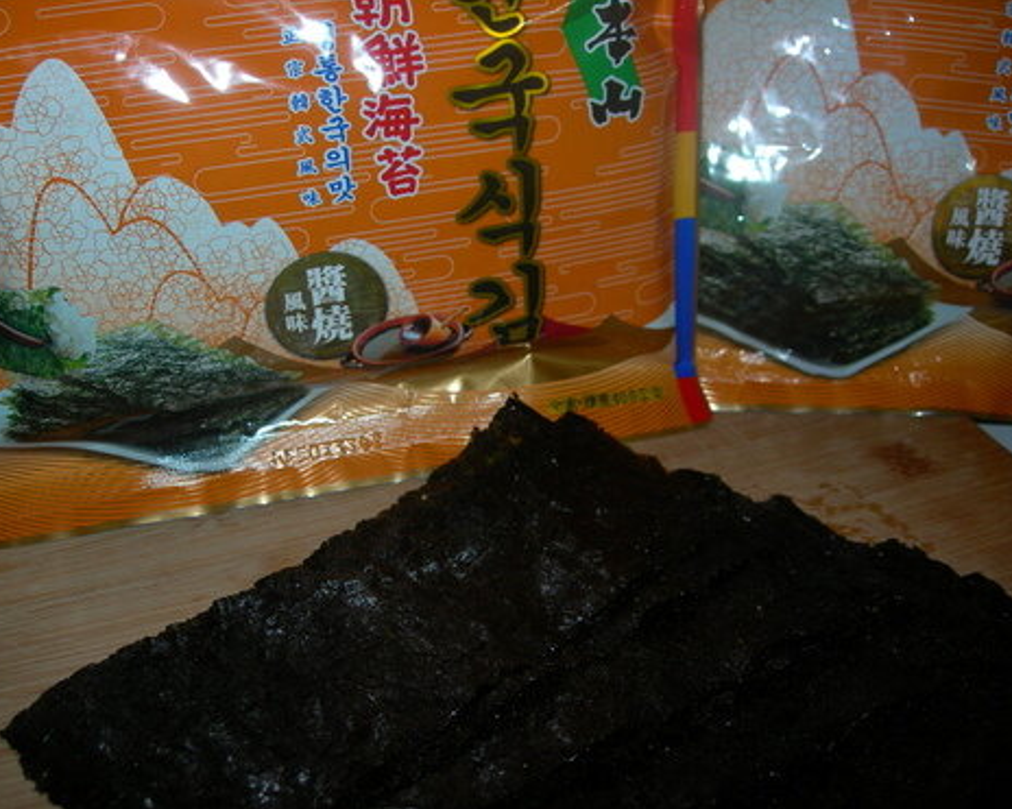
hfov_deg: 45.8
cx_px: 475
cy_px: 404
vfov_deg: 37.3
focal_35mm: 40
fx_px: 1198
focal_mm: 7.8
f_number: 2.8
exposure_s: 1/60.1
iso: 50
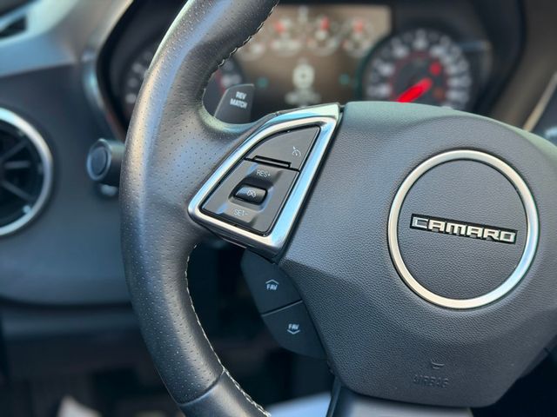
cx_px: 278
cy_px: 208
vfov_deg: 30.3
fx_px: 772
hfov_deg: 39.7
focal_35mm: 48
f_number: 1.78
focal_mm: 6.76
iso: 100
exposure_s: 1/205
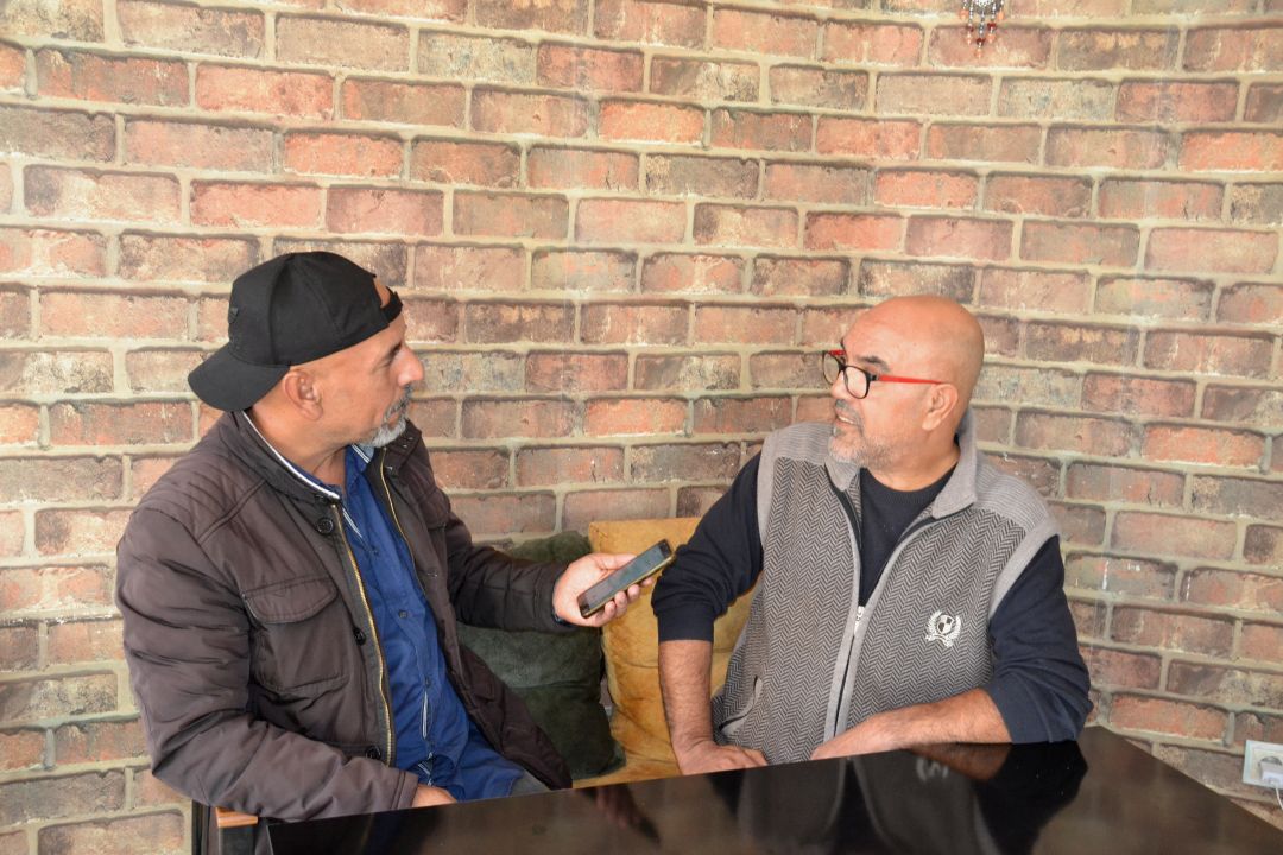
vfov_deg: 36.9
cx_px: 642
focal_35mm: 36
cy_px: 428
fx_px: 1283
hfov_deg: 53.1
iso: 2000
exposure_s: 1/60
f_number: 3.8
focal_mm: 24
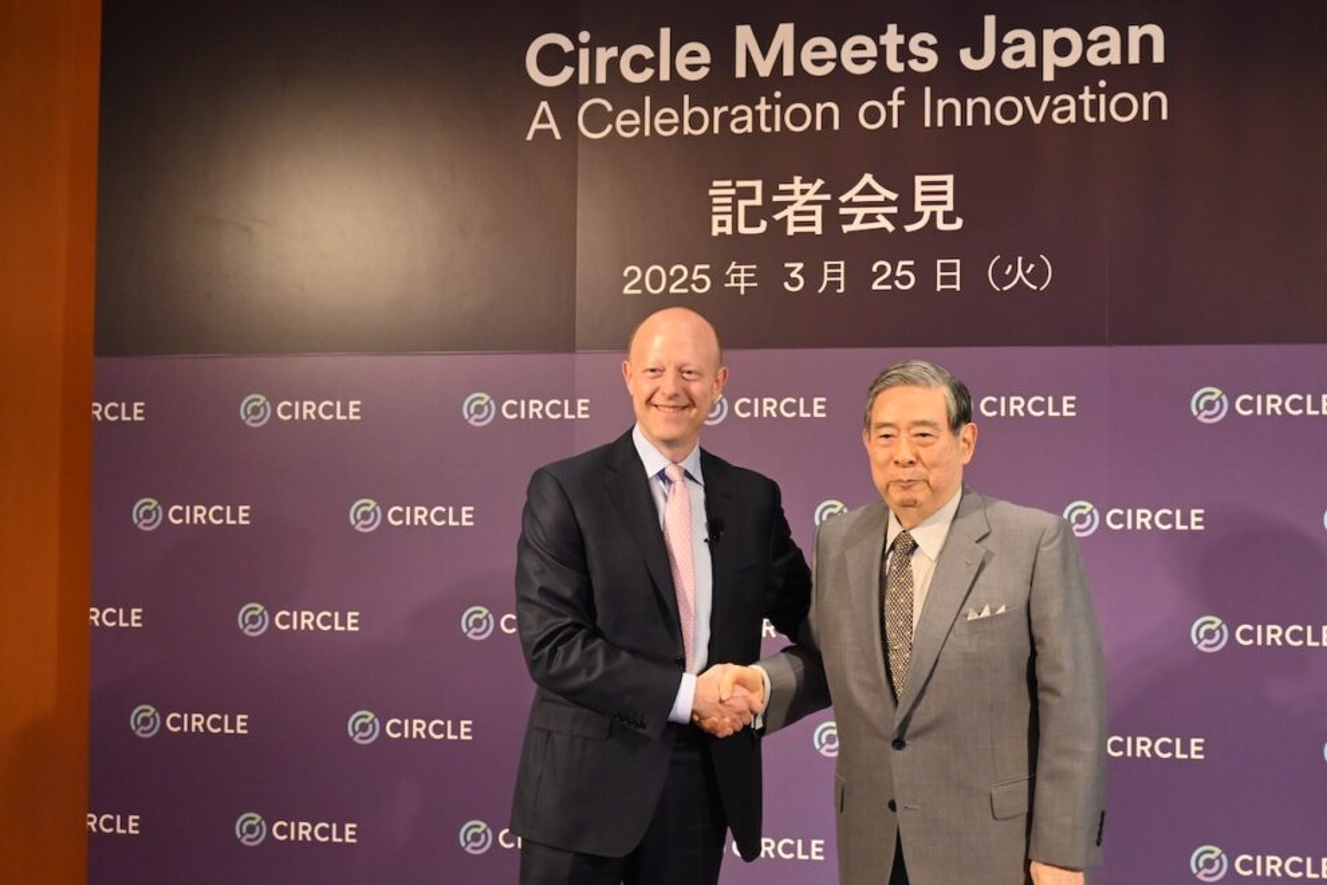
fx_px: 2267
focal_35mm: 62
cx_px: 664
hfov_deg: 32.6
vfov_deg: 22.1
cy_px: 442
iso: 2200
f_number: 5.6
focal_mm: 41
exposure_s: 1/125
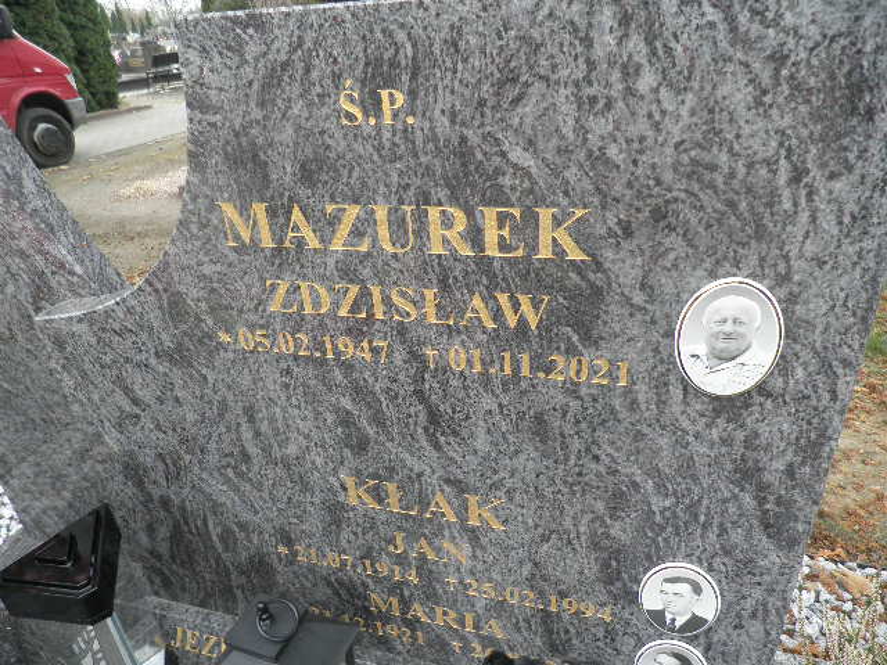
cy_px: 332
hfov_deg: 71.6
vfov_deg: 56.8
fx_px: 615
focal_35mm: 24
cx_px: 444
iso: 64
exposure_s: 1/30
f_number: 3.3
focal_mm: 4.3
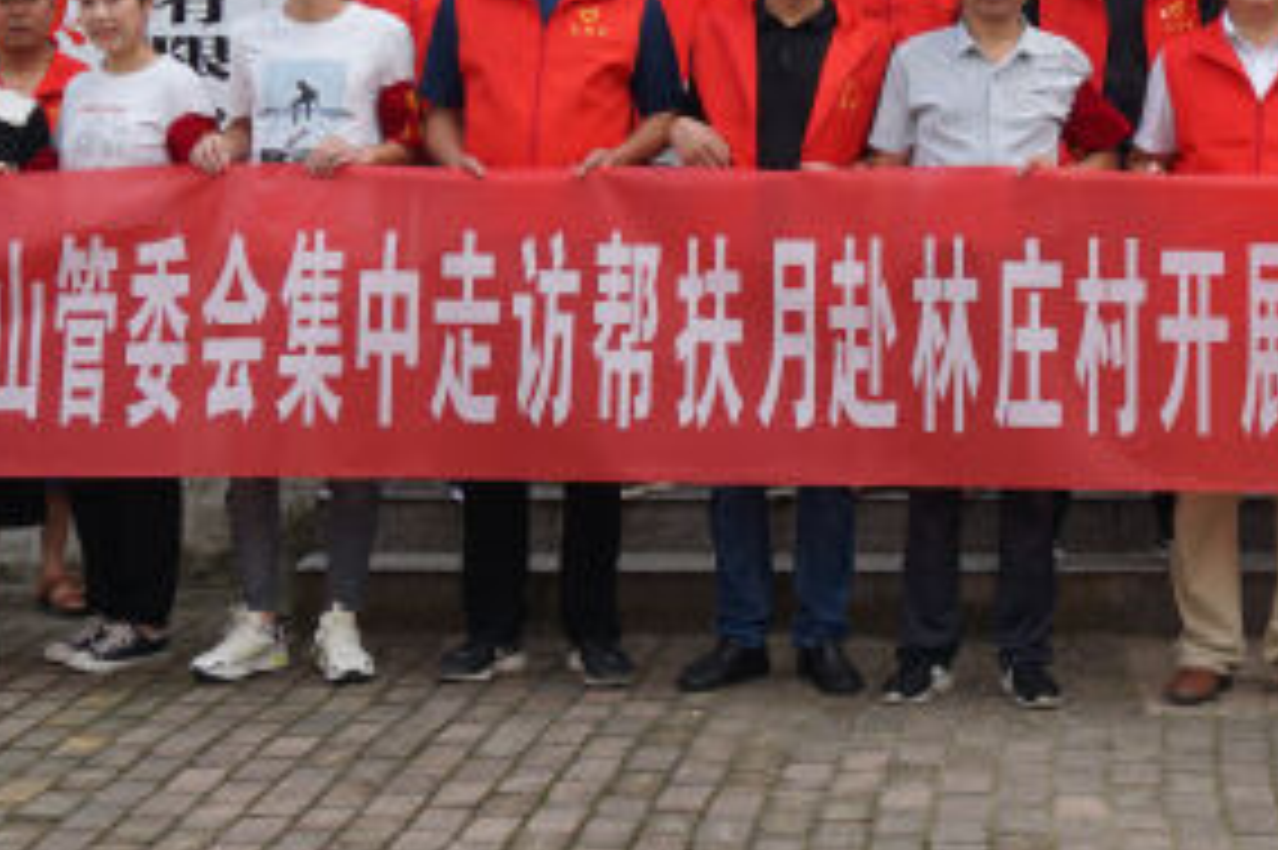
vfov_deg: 14.1
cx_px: 801
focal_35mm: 93
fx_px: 3299
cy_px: -238
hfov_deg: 21.9
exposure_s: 1/250
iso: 100
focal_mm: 22
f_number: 4.5
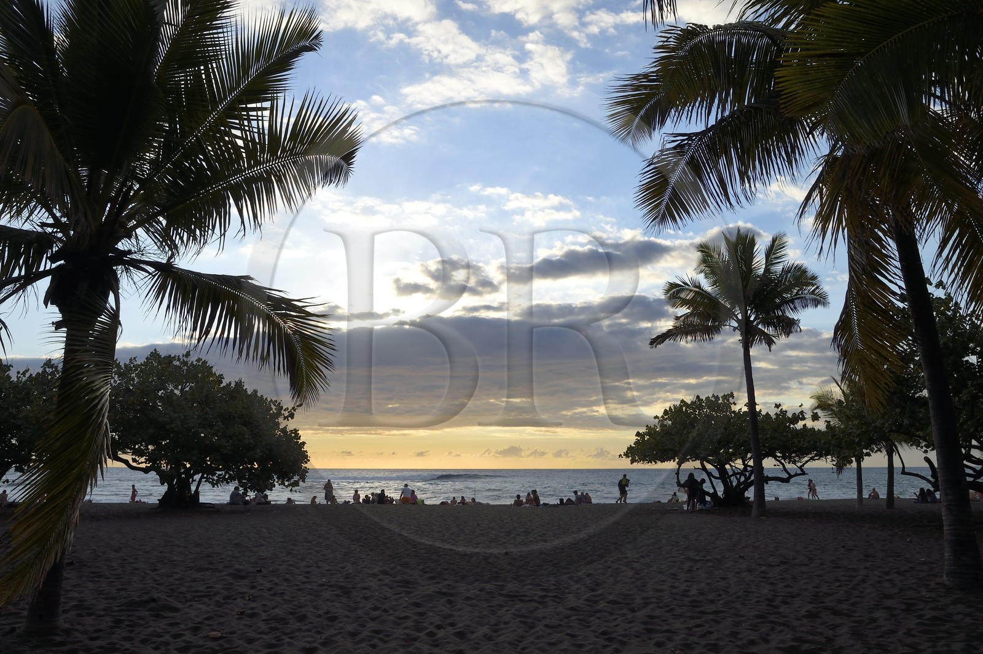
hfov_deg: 65.5
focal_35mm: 28
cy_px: 327
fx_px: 764
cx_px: 492
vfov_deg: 46.3
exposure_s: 1/400
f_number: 13
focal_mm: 28
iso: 200
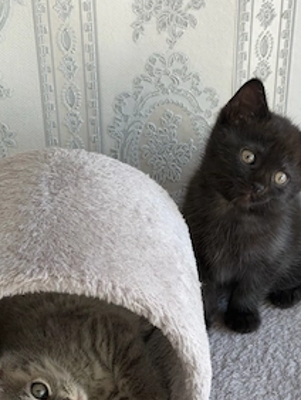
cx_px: 169
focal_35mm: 68
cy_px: 244
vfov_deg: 28.5
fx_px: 787
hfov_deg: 21.6
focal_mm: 6.76
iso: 64
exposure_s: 1/268
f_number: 1.78
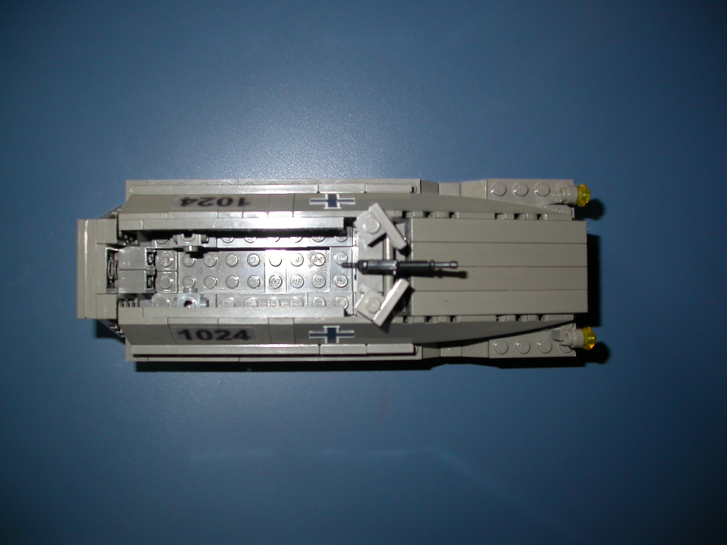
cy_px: 272
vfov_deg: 37.7
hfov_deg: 49.0
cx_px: 364
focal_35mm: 38
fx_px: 798
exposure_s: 1/60
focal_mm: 7.85
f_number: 2.6
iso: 100
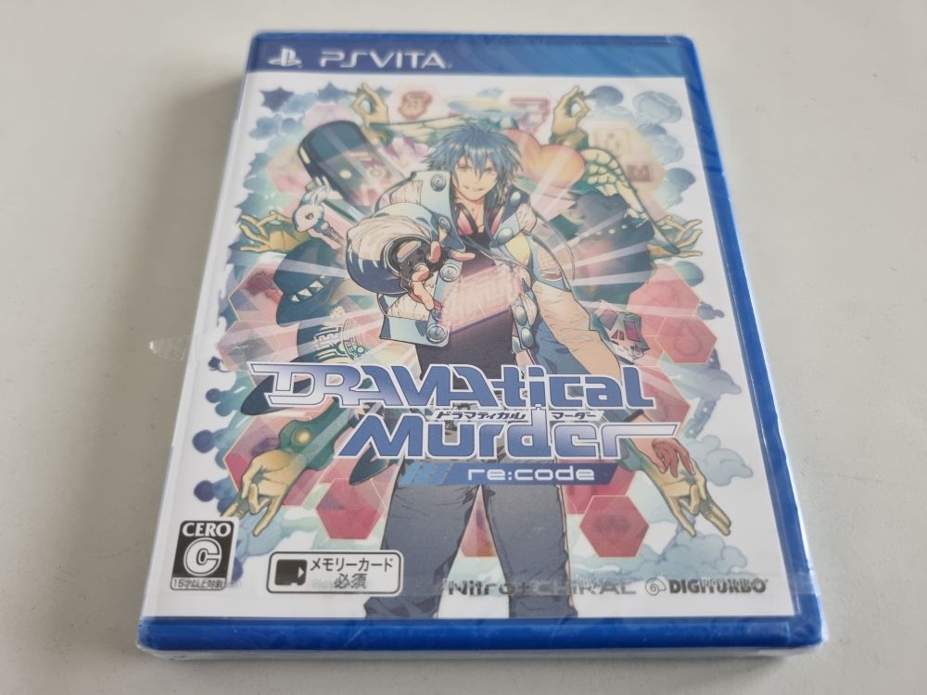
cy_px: 348
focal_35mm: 26
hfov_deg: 67.3
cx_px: 464
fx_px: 696
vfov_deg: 53.1
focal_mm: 5.4
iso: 400
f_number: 1.8
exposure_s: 1/50
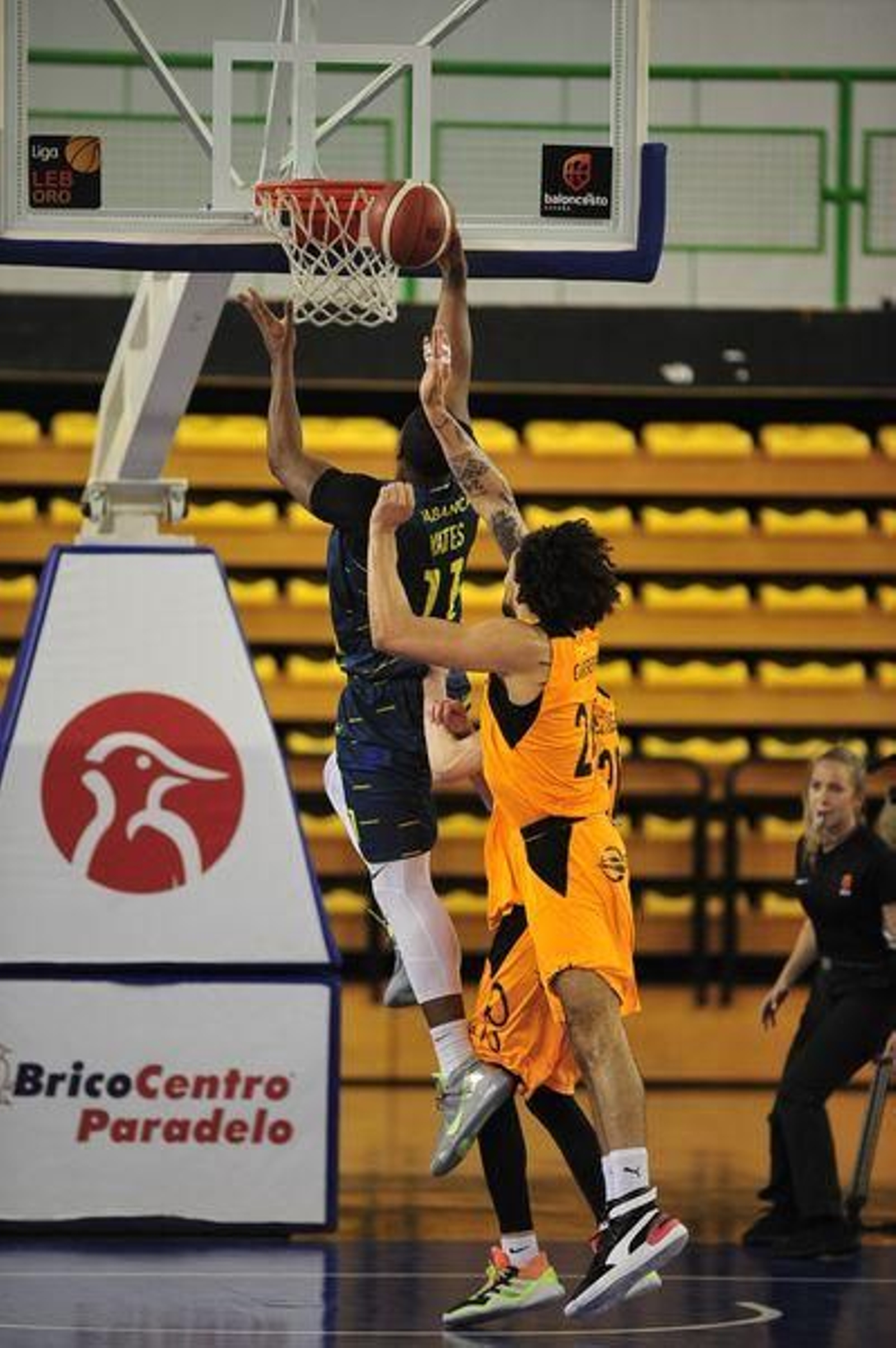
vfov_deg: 6.9
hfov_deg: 4.6
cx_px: 448
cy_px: 674
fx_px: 11219
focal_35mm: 300
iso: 3200
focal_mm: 300
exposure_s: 1/1250
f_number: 2.8
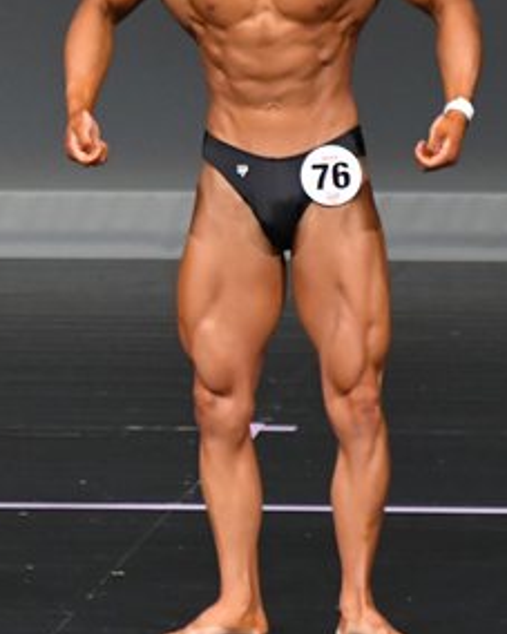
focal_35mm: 961
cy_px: 179
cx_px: -135
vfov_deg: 2.0
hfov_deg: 1.6
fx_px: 18035
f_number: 5.6
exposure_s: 1/400
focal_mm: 250
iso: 4000
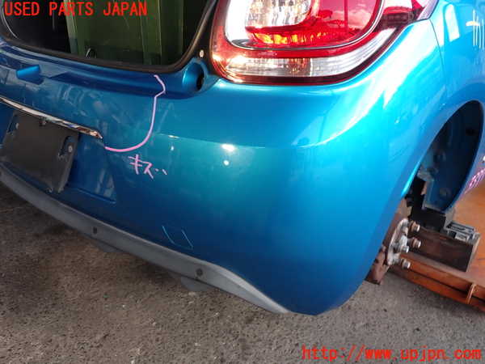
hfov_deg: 60.0
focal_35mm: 30
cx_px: 242
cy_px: 182
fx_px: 420
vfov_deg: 46.8
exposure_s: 1/100
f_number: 3.2
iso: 100
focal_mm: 5.4
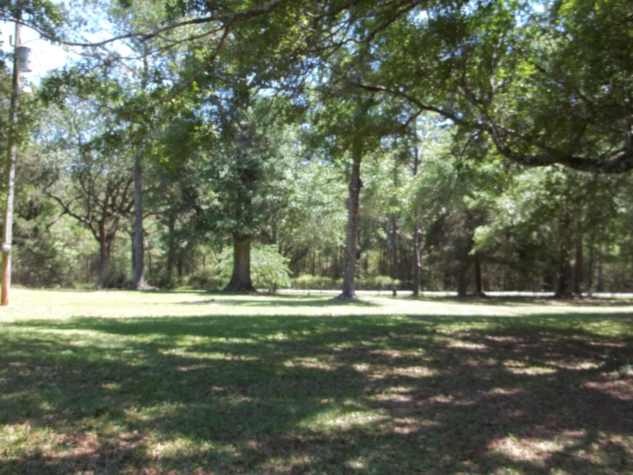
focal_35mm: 33
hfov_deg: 55.4
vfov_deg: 42.9
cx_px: 316
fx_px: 603
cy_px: 238
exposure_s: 1/125
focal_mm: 5.9
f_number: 3.3
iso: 64
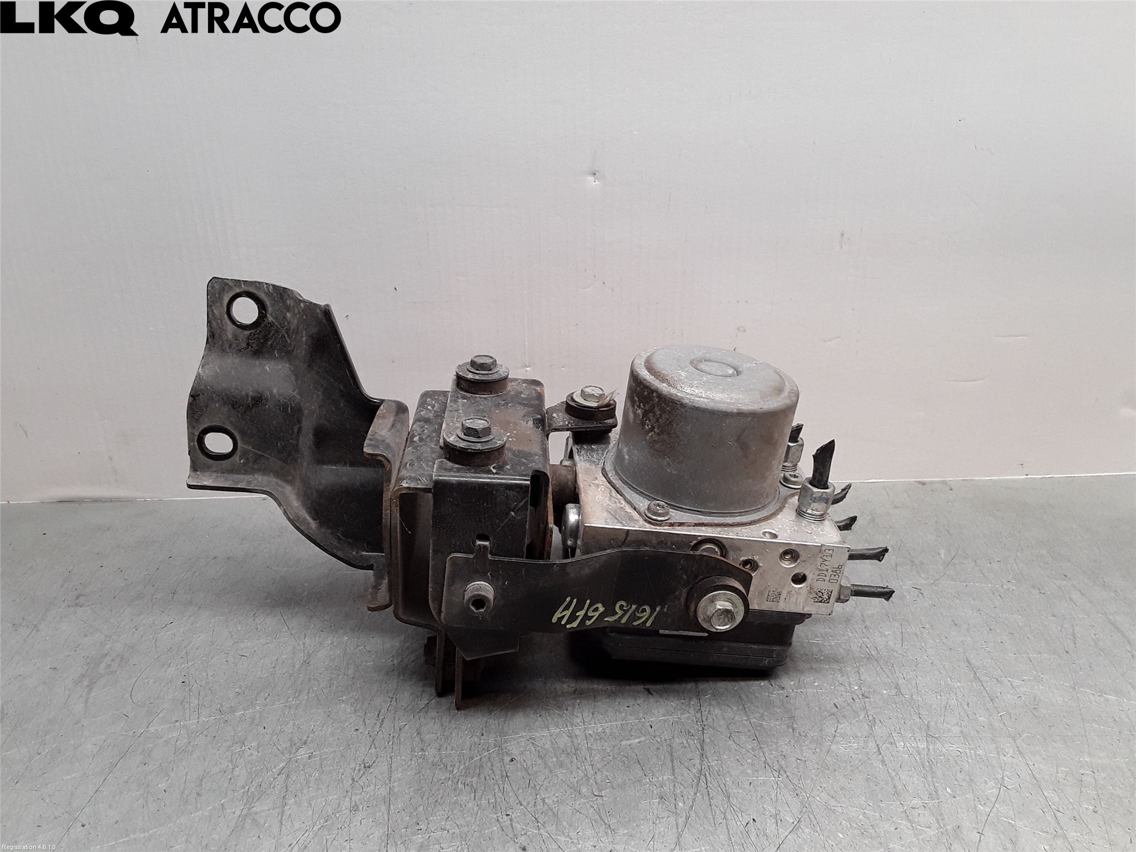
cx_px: 568
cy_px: 426
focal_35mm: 28
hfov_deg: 63.4
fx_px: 919
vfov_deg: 49.7
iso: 40
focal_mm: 2.91
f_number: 1.9
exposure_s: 1/50
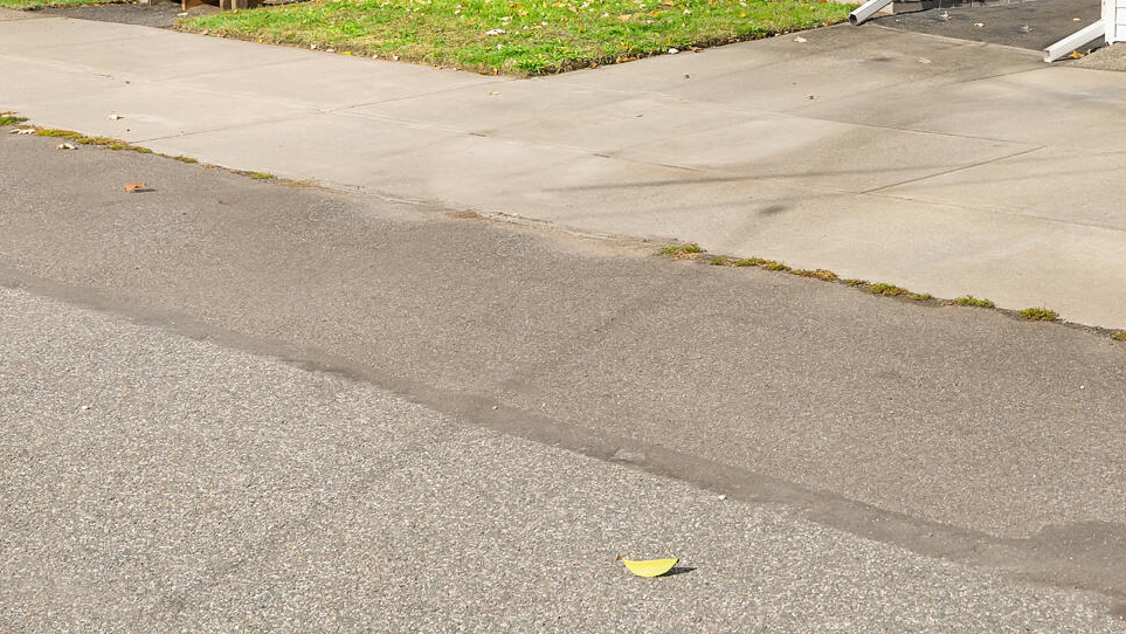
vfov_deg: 16.4
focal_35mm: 68
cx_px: 1113
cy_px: -272
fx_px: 2031
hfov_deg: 29.1
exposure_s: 1/2000
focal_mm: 25
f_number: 6.3
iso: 250
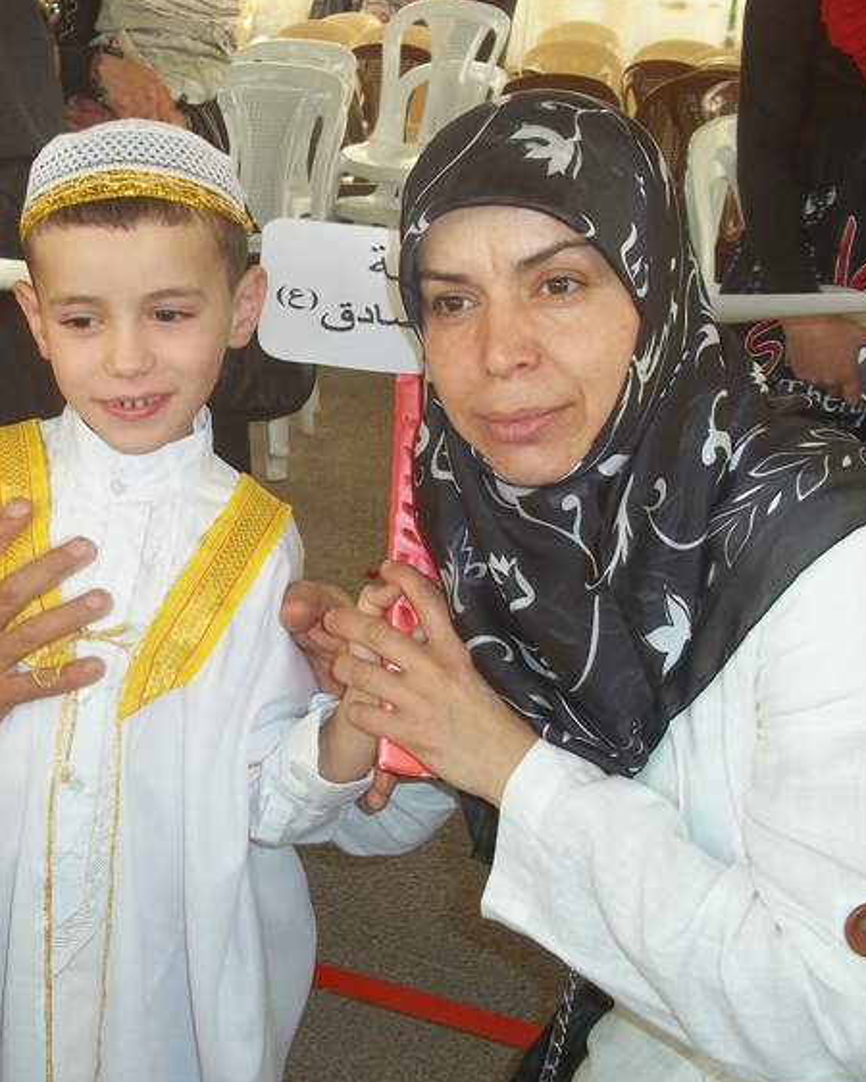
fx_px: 1601
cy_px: 541
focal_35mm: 50
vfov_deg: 37.3
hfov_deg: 29.3
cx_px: 123
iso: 64
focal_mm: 6.5
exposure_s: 1/30
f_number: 3.1
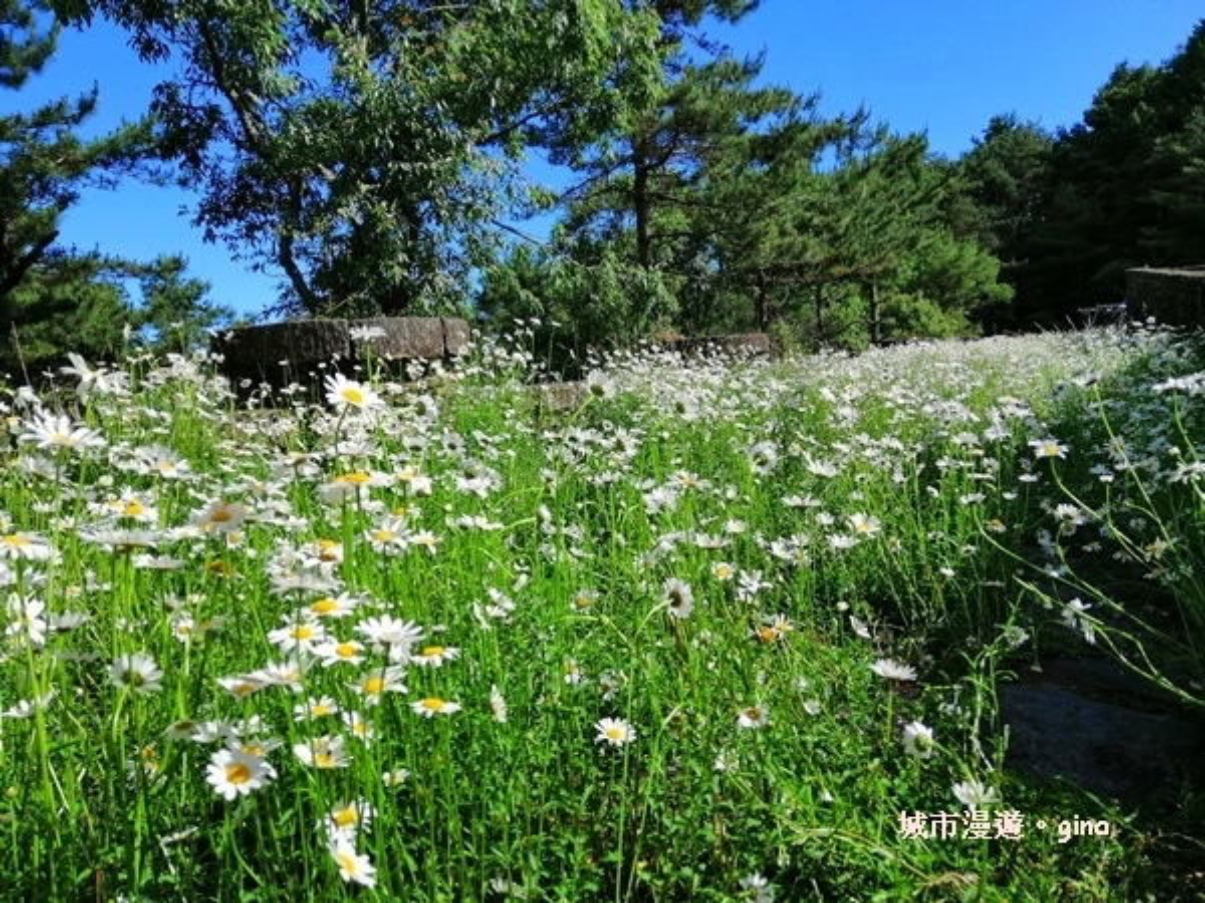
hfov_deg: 67.3
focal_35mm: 26
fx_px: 905
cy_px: 452
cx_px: 602
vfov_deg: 53.1
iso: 50
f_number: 2.2
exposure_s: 1/1068
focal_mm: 3.81
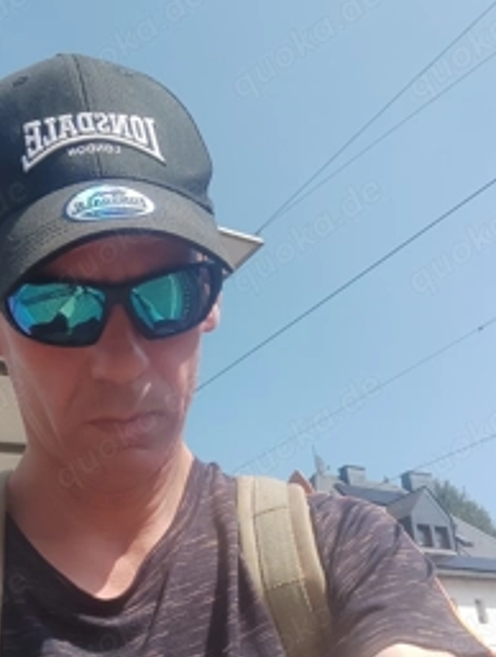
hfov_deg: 45.5
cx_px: 222
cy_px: 469
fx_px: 590
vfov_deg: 56.2
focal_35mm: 31
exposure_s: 1/2166
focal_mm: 3.49
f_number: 2.45
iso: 50
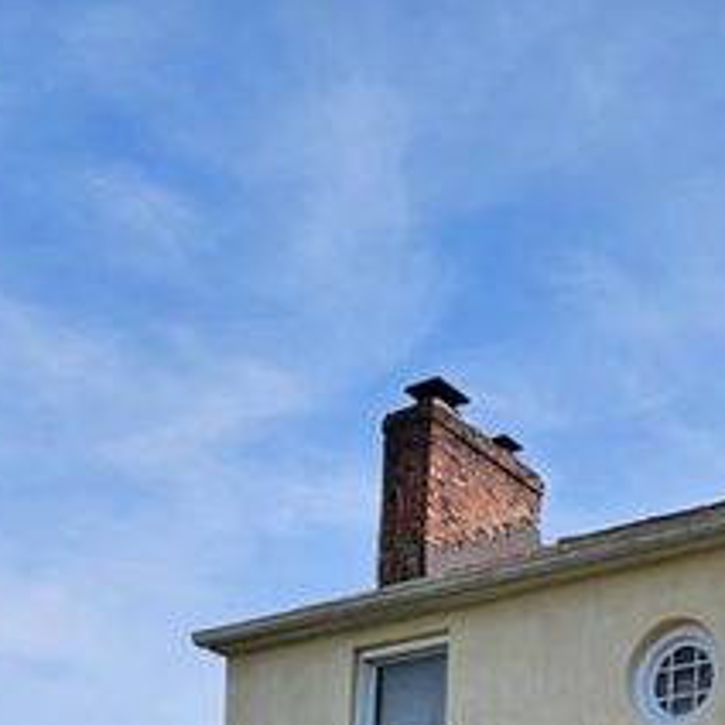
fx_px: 1517
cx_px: 749
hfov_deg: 25.4
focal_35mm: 64
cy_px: 1123
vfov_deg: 21.8
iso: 25
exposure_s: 1/2134
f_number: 1.8
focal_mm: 5.4
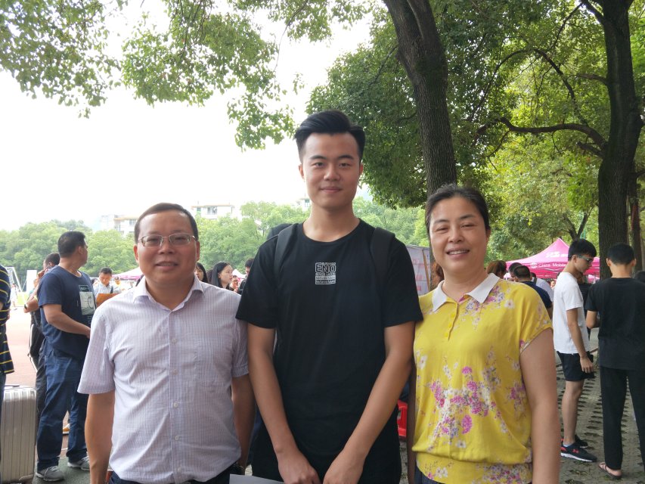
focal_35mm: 25
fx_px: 466
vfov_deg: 54.9
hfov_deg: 69.4
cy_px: 242
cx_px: 322
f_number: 1.7
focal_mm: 4.27
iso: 58
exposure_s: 1/107
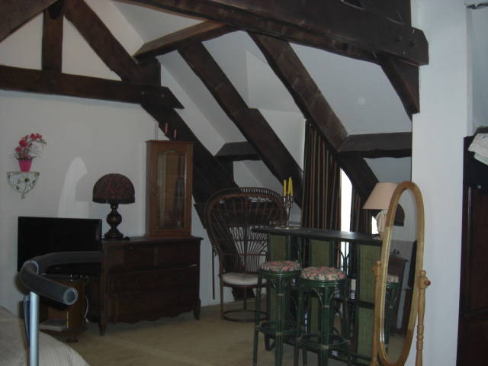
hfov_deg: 49.0
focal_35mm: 38
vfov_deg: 37.7
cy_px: 183
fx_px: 536
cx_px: 244
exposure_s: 1/60
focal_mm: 7.9
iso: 200
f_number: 2.8
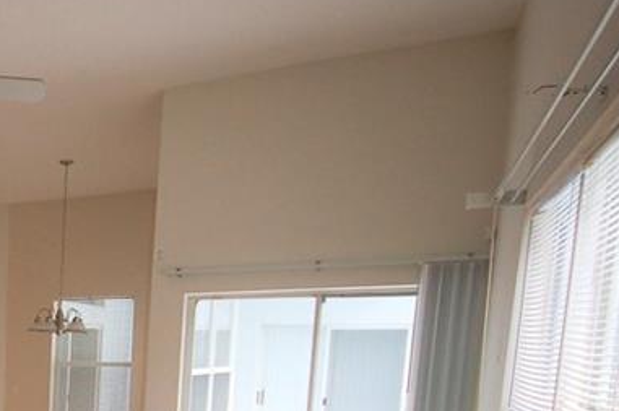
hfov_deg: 34.7
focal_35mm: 44
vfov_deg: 28.1
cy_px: 427
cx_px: -135
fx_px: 761
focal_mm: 11
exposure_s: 1/100
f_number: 5
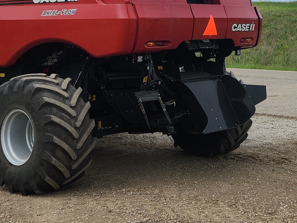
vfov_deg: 18.0
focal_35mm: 80
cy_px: -4
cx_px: 188
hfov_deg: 24.3
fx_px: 687
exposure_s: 1/2216
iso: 20
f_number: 1.8
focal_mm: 5.4
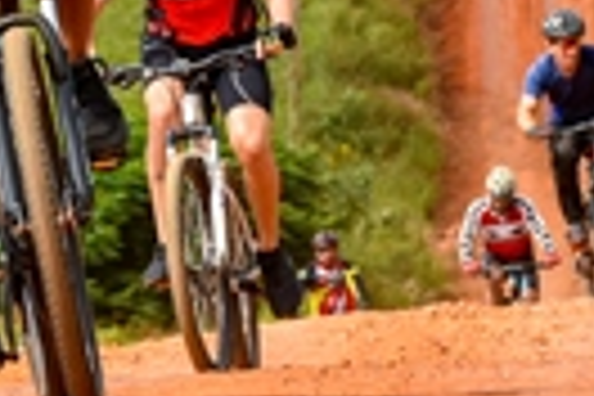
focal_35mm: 692
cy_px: -245
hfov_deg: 3.0
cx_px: 338
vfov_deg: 2.0
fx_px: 11424
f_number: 8
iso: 180
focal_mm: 95
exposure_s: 1/500
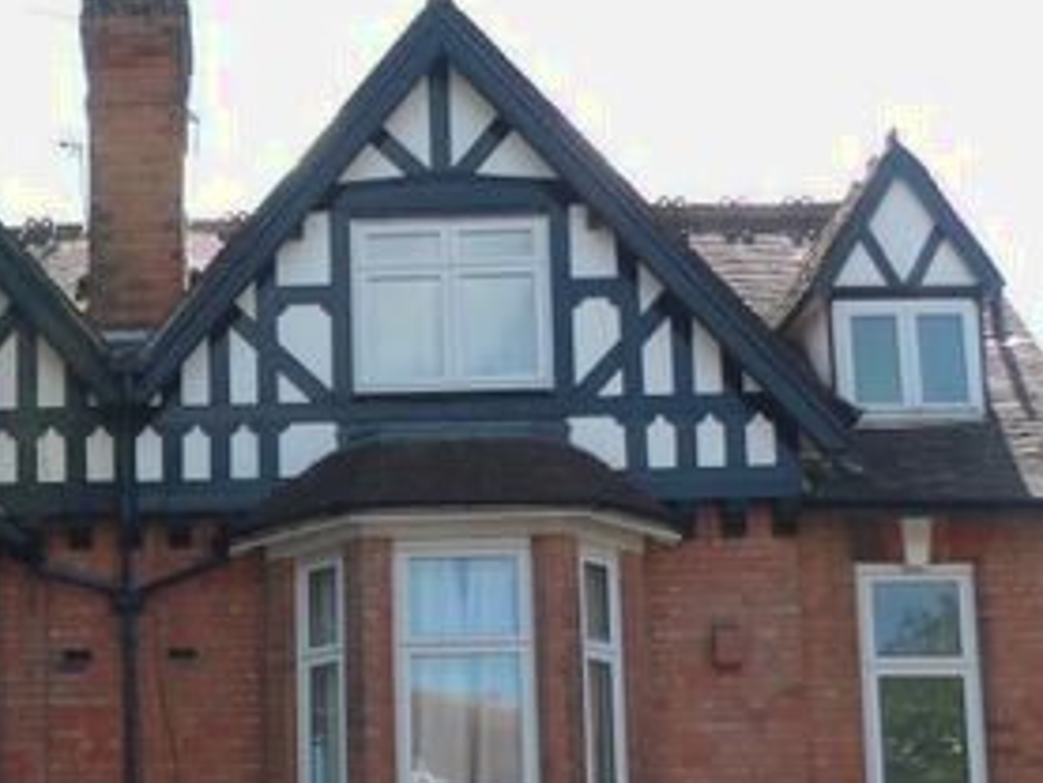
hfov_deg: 21.9
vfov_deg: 17.0
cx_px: -19
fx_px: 2592
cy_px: 642
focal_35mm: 86
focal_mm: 6.2
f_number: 4.5
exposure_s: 1/207
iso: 100
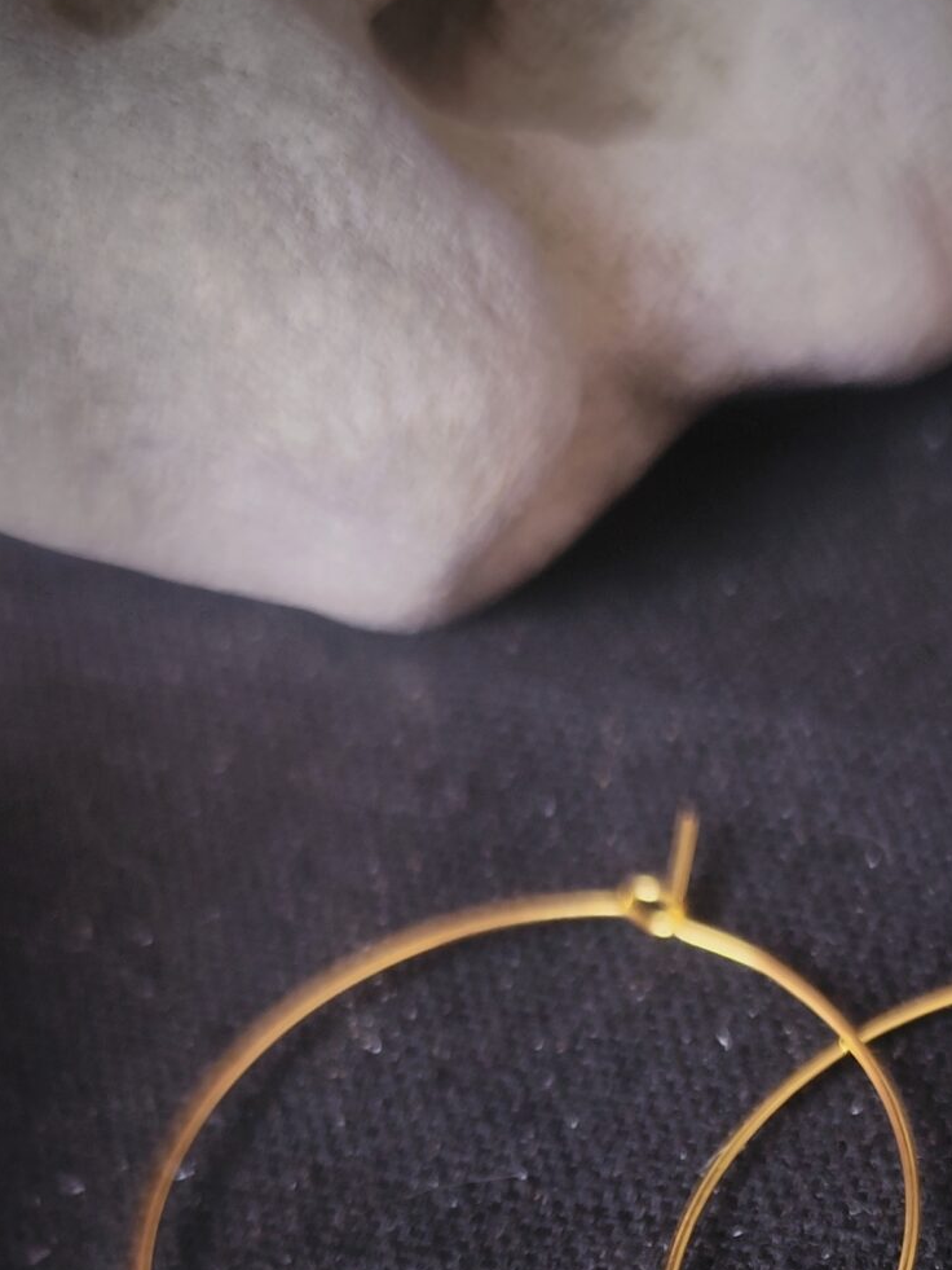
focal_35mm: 60
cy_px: 1451
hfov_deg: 24.0
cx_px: 780
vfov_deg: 28.7
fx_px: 2200
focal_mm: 6.19
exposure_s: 1/50
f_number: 1.65
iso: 250
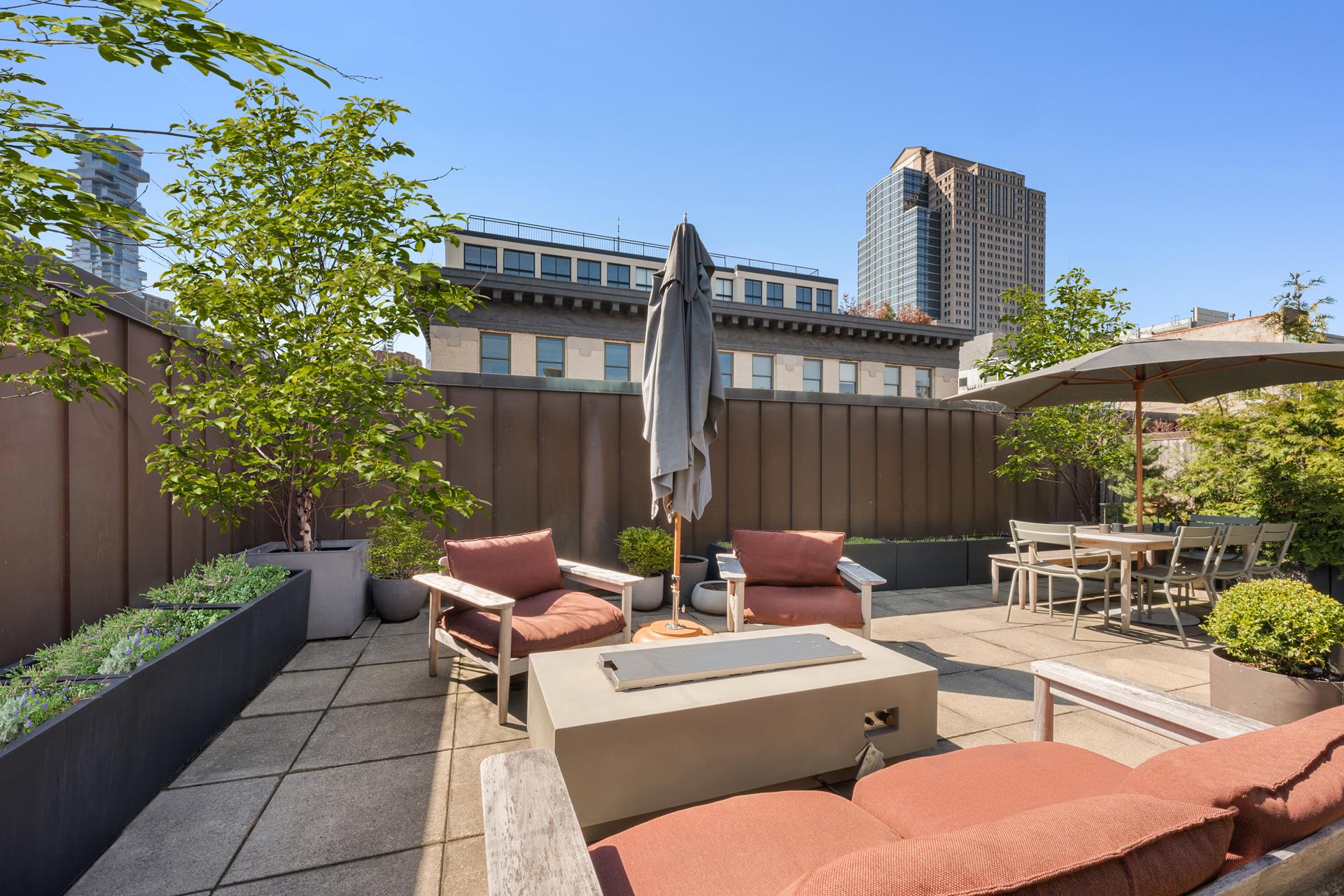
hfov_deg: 104.3
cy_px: 448
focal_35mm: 14
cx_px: 672
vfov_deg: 81.2
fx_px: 523
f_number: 19
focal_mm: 14
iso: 500
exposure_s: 1/45
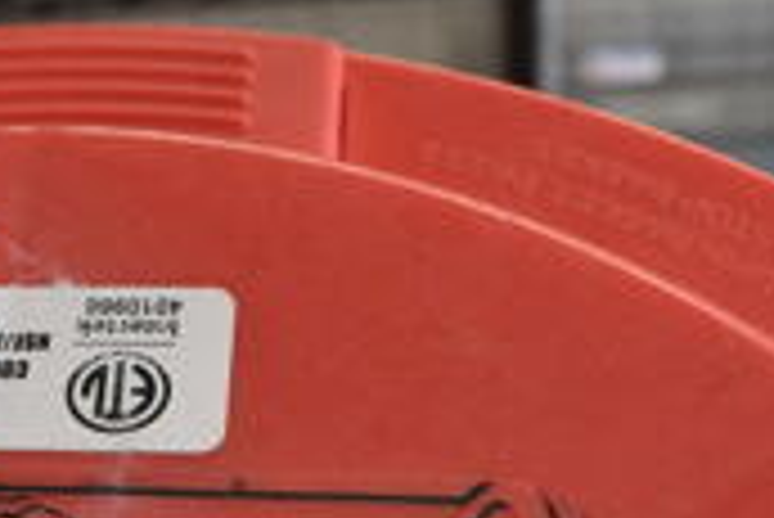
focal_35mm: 96
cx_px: -58
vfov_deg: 13.3
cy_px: 829
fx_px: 2066
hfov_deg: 20.3
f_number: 5.6
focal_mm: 18
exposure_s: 1/60
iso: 450
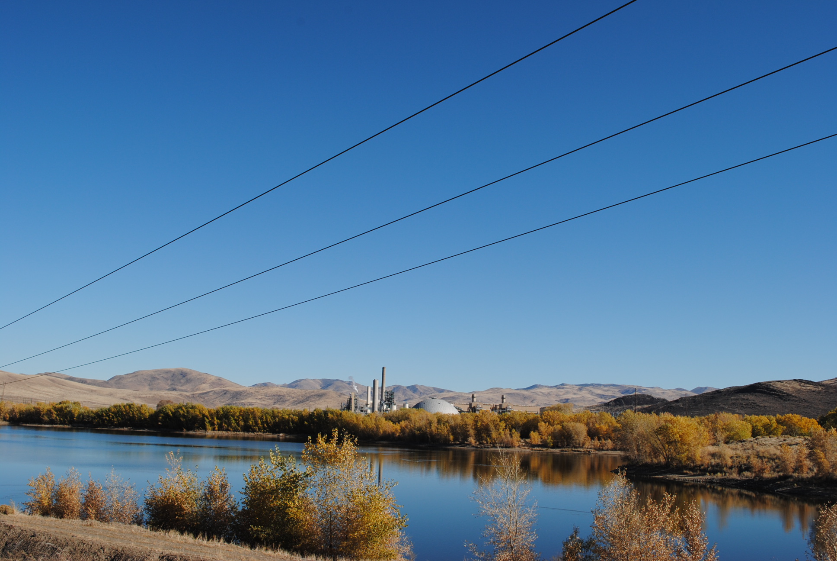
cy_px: 280
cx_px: 418
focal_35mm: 36
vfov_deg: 37.0
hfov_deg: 53.1
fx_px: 838
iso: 100
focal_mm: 24
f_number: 9
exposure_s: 1/320
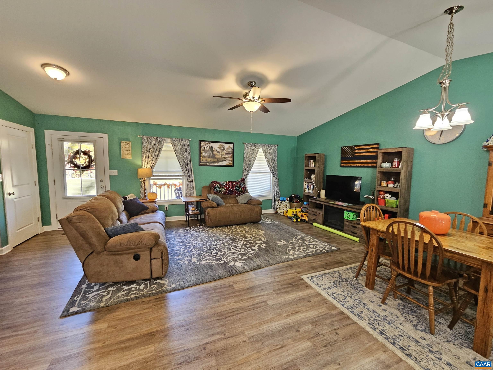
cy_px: 185
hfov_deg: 106.2
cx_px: 246
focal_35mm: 13
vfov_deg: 89.9
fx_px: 185
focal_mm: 2.2
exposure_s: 1/40
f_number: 2.2
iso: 400
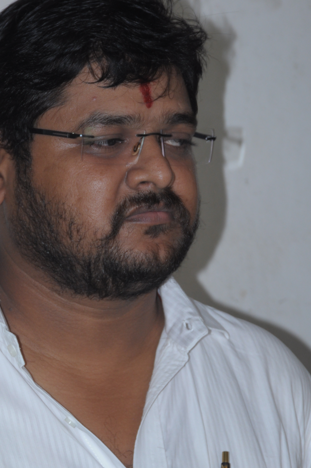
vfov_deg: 8.8
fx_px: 3025
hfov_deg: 5.9
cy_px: 323
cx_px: 62
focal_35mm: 233
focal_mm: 95
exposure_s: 1/60
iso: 320
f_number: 8
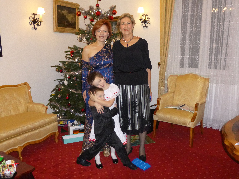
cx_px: 120
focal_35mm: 31
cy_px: 90
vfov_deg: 45.4
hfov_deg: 58.4
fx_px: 214
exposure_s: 1/60
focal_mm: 5.6
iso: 640
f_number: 3.4
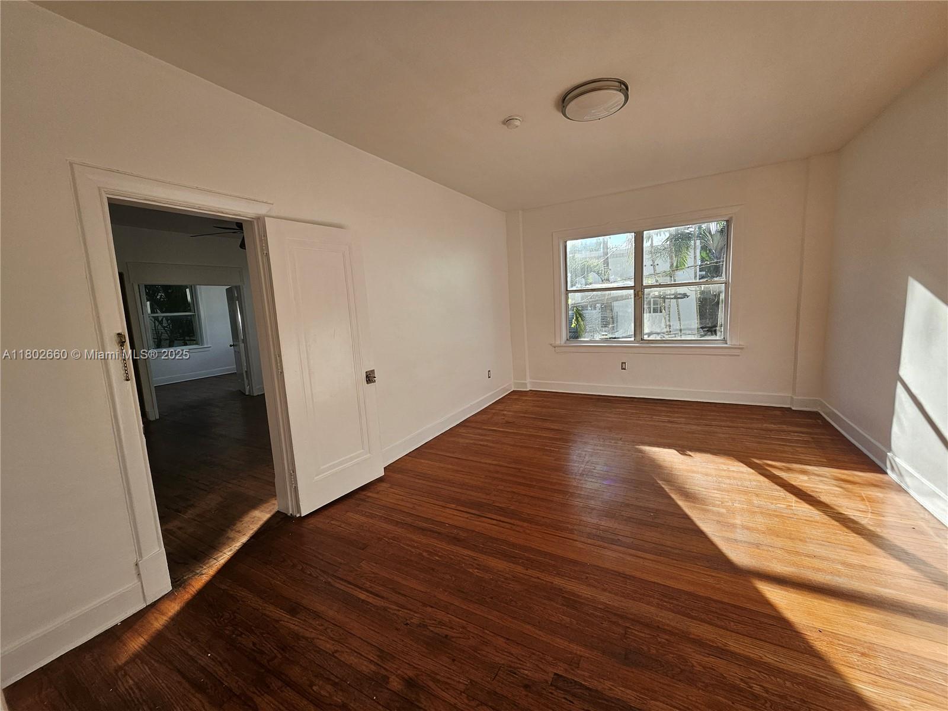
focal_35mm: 13
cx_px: 474
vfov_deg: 89.9
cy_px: 356
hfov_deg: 106.2
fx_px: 356
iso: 32
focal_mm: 1.74
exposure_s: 1/340
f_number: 2.2
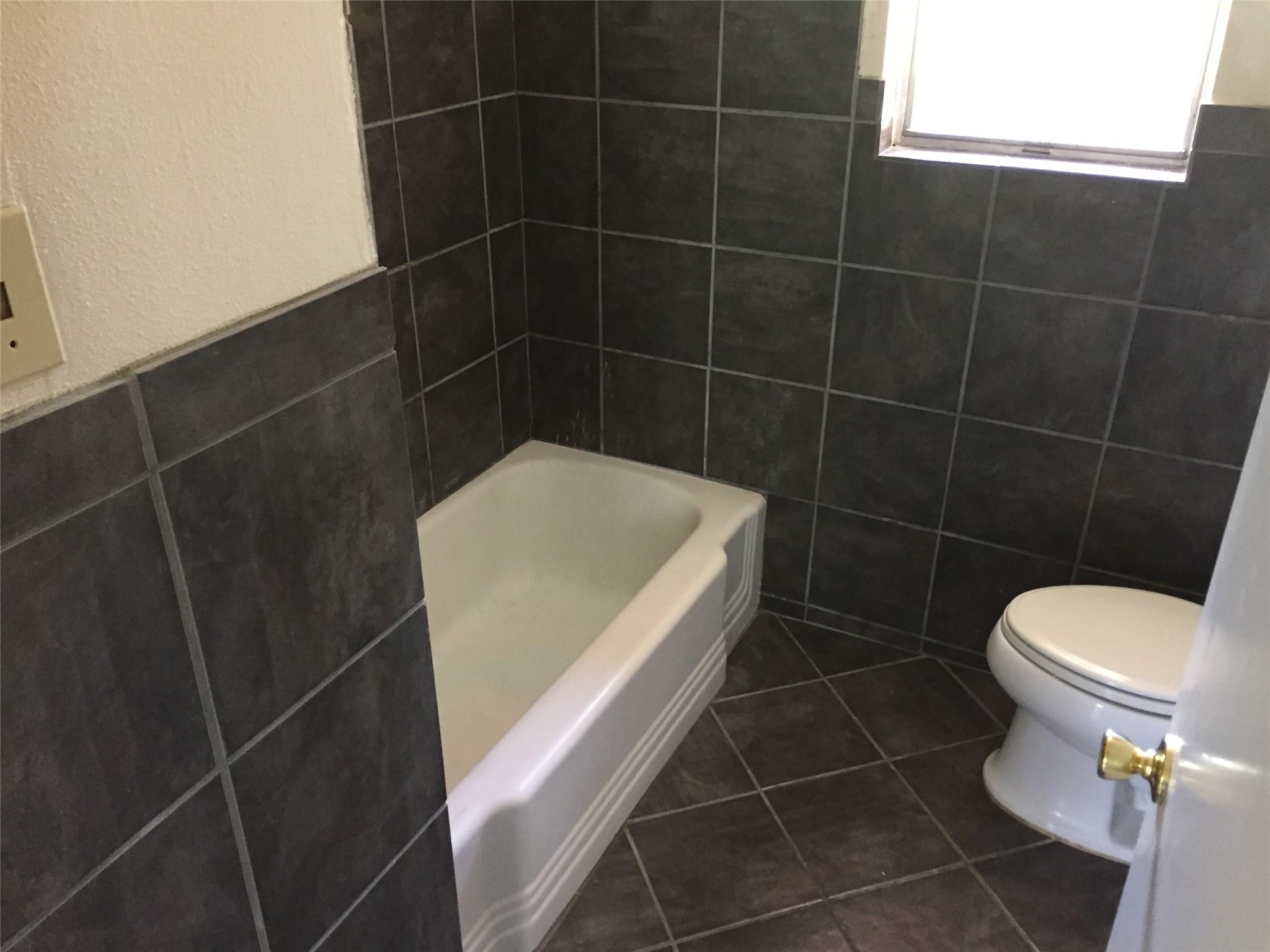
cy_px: 476
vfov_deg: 48.2
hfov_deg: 61.7
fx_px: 1064
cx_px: 635
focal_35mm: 29
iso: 250
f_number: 2.2
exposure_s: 1/30
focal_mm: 4.15
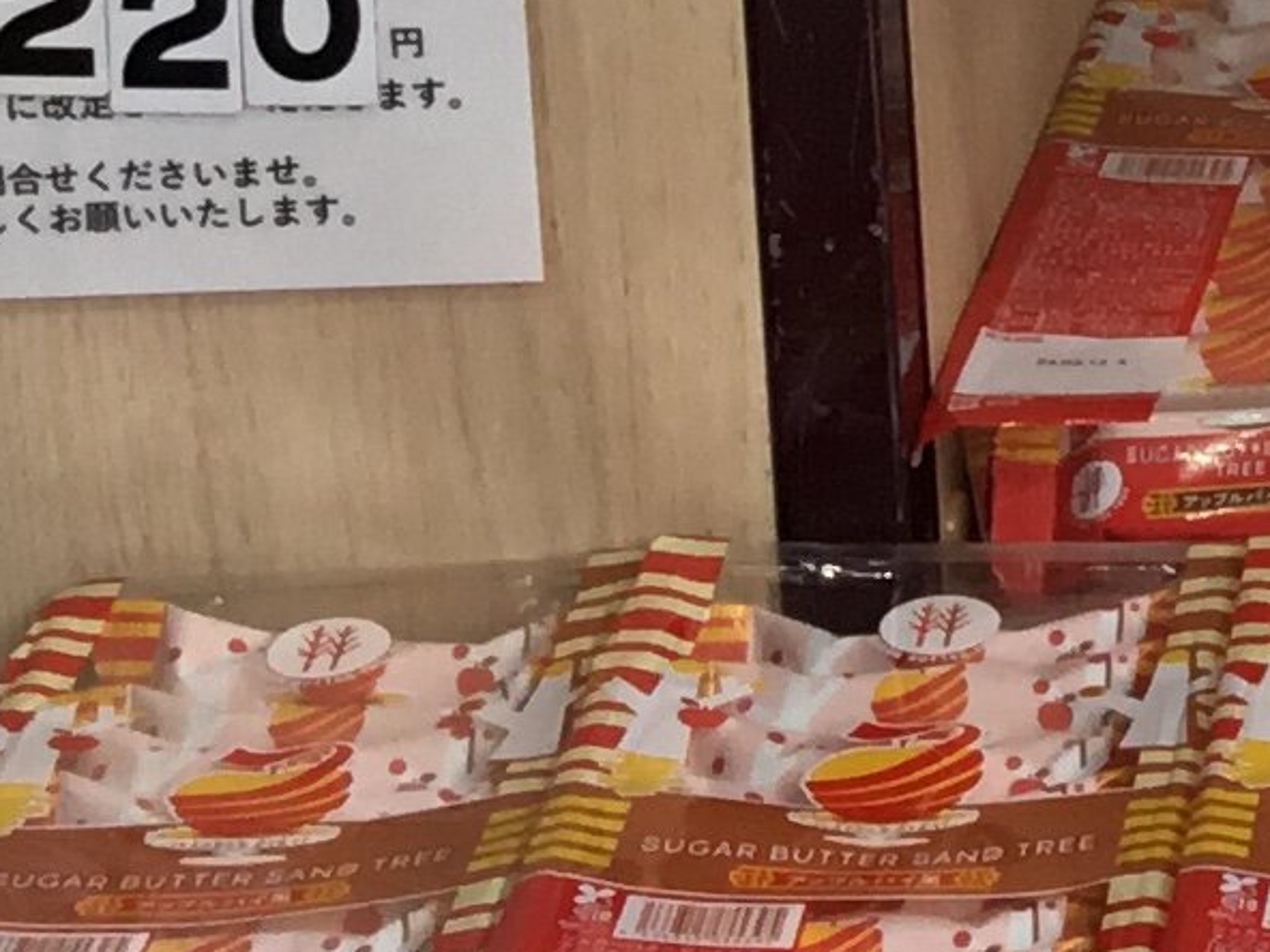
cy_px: -922
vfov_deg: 8.3
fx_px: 6274
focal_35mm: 171
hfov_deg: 10.6
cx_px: 2549
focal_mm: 3.3
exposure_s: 1/60
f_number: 2.4
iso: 32
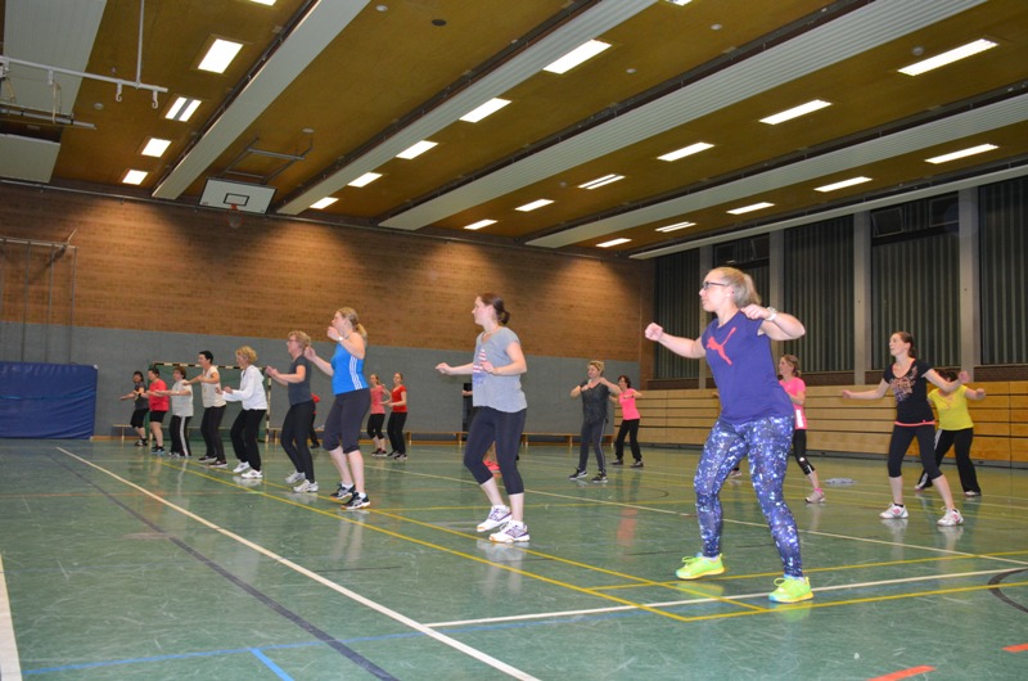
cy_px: 340
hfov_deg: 57.3
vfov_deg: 39.8
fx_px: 940
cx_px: 514
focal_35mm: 33
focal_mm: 22
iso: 1000
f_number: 5
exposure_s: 1/60
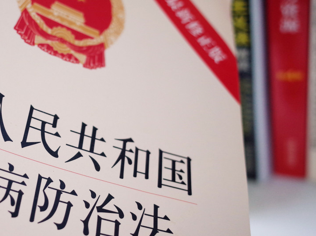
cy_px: 107
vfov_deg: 30.2
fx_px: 438
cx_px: 38
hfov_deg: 37.4
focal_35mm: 48
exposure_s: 1/125
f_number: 2.8
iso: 400
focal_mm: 18.3
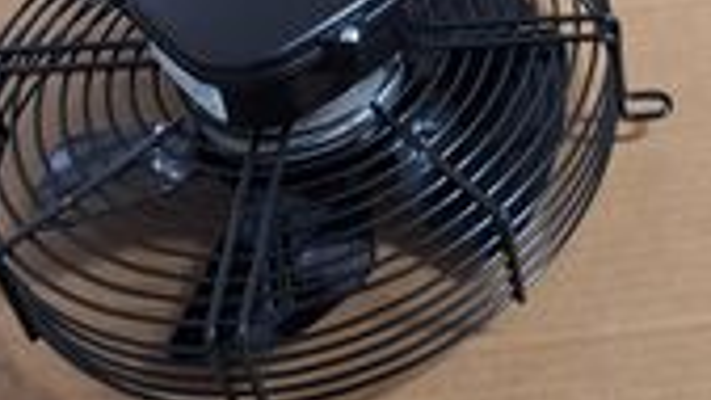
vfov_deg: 15.1
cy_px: -204
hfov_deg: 26.9
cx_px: 724
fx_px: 1395
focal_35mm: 74
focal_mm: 5.54
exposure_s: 1/25
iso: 320
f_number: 1.8
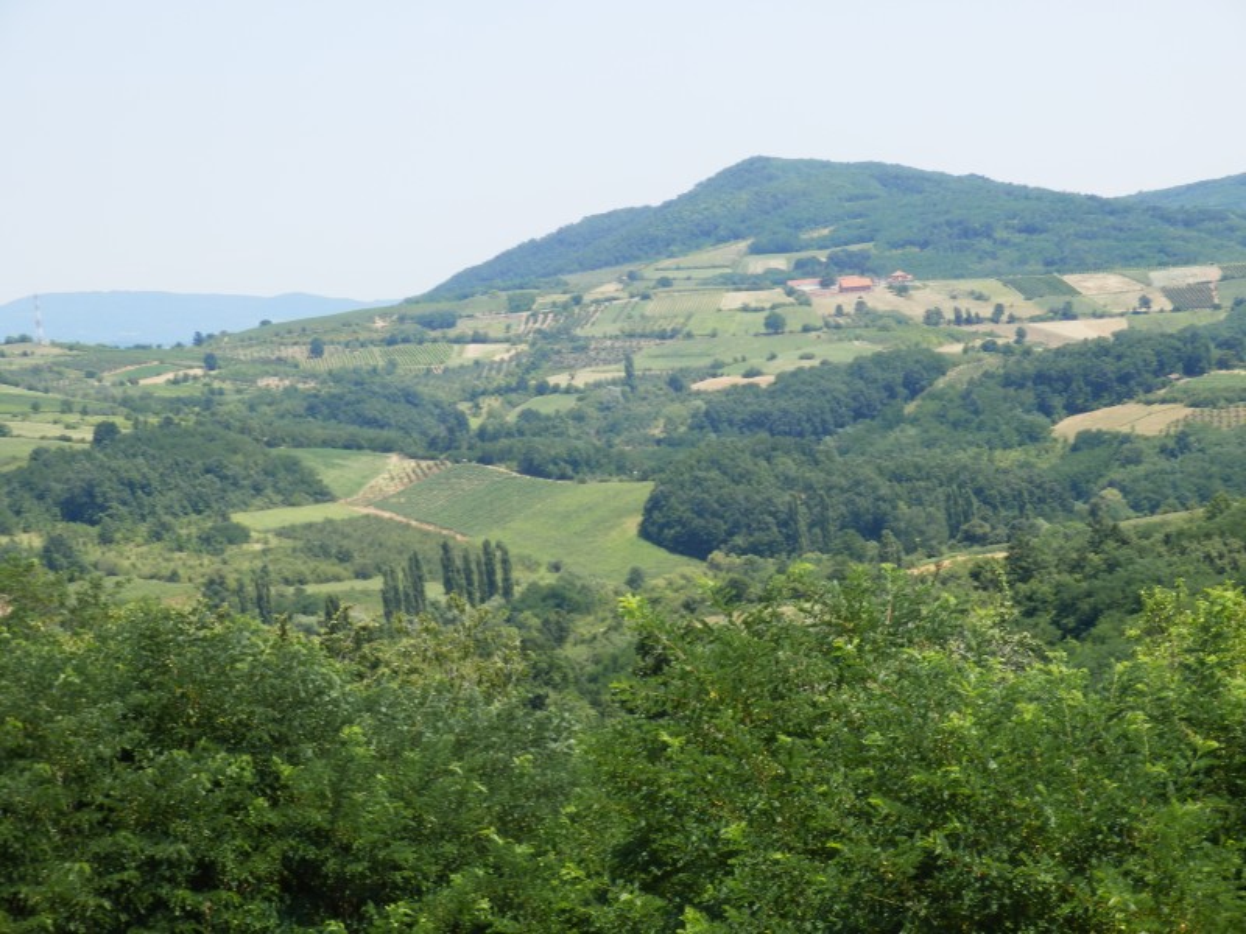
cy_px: 467
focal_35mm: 88
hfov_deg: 22.3
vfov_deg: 16.8
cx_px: 623
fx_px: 3168
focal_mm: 15.5
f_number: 5.1
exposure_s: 1/250
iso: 80
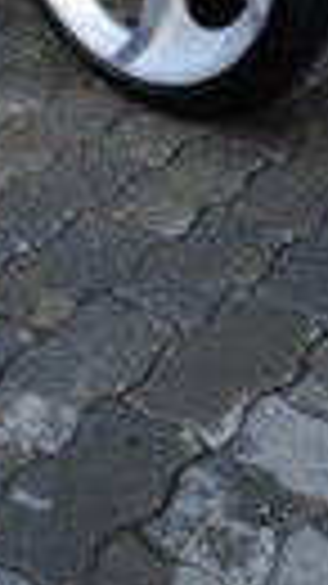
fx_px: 1192
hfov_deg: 15.2
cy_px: -261
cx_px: -40
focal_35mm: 77
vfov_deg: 23.0
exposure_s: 1/208
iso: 50
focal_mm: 6.19
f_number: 1.65
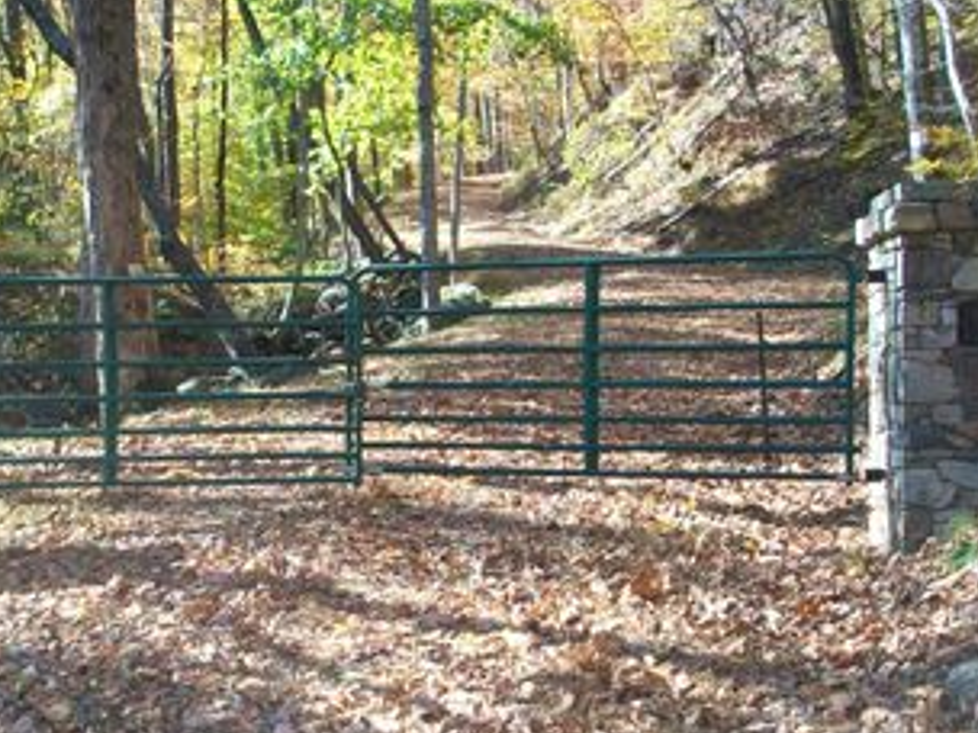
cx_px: 367
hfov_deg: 34.2
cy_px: 423
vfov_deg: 26.1
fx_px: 1582
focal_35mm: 56
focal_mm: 5.7
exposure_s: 1/125
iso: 80
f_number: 2.8
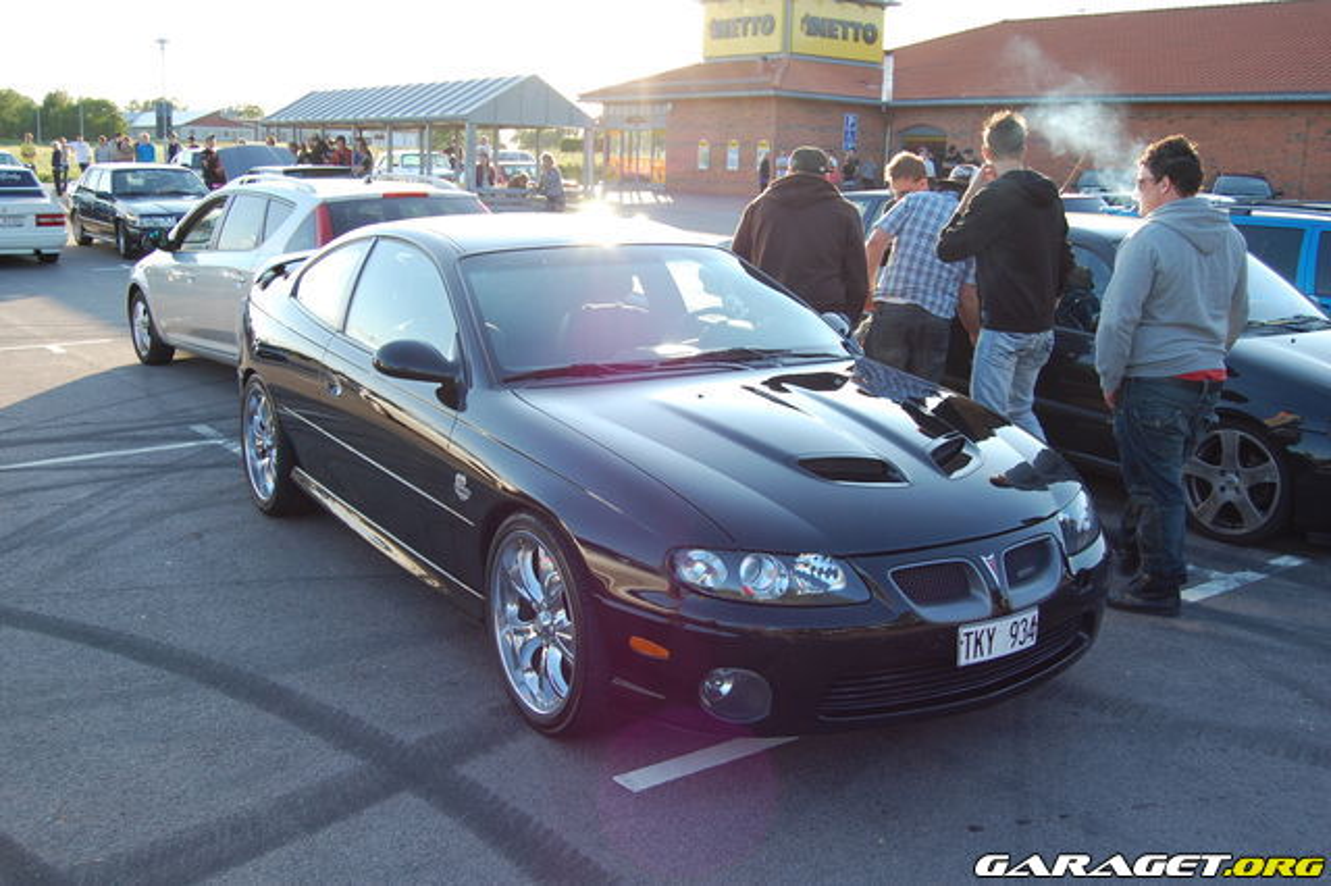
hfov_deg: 55.1
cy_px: 443
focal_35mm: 34
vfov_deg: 38.3
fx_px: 1275
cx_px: 666
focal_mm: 23
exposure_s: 1/125
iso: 200
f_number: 5.6
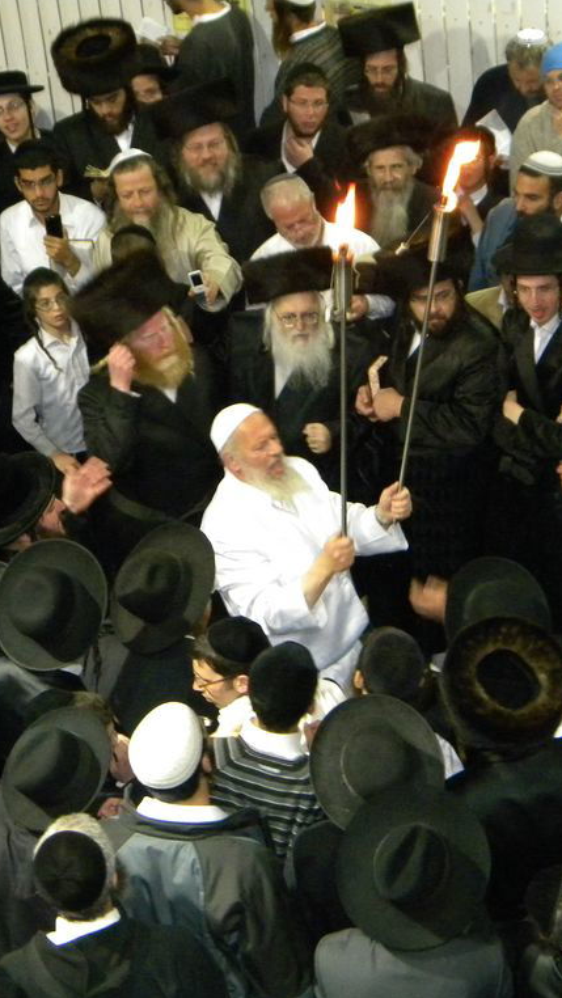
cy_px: 500
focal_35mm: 82
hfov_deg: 14.7
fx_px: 2171
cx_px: 308
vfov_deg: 25.9
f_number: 4.1
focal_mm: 10.1
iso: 582
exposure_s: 1/30
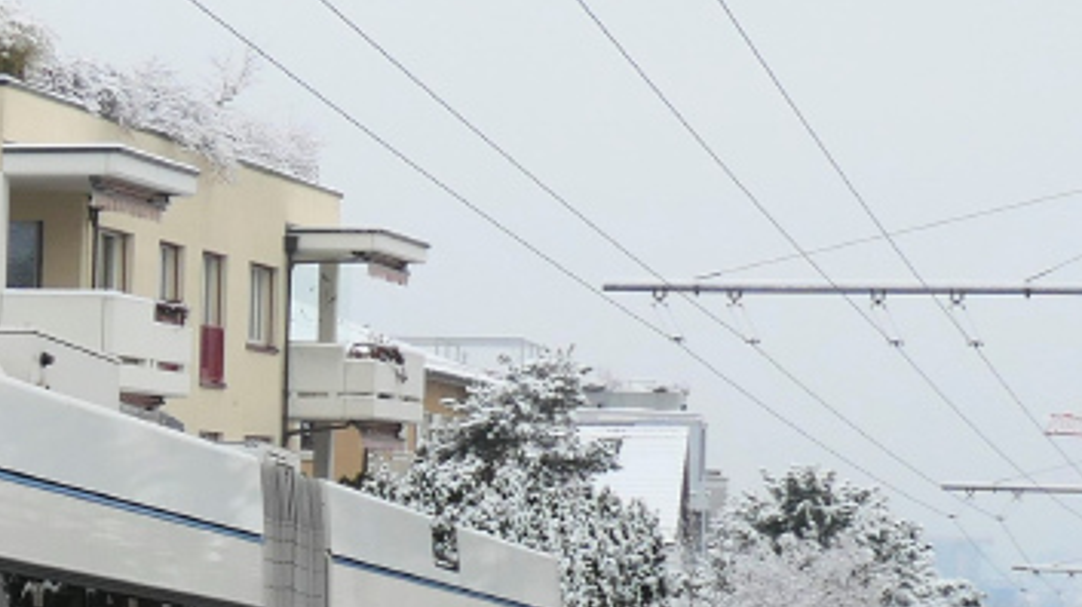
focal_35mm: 112
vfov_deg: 10.8
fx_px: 3211
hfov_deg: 17.2
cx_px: -546
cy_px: 348
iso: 200
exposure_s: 1/800
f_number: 3.5
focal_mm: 10.8
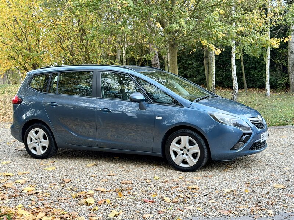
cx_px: 147
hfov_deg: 39.7
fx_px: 408
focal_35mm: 48
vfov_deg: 30.3
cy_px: 110
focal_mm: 6.76
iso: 160
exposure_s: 1/60
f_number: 1.78
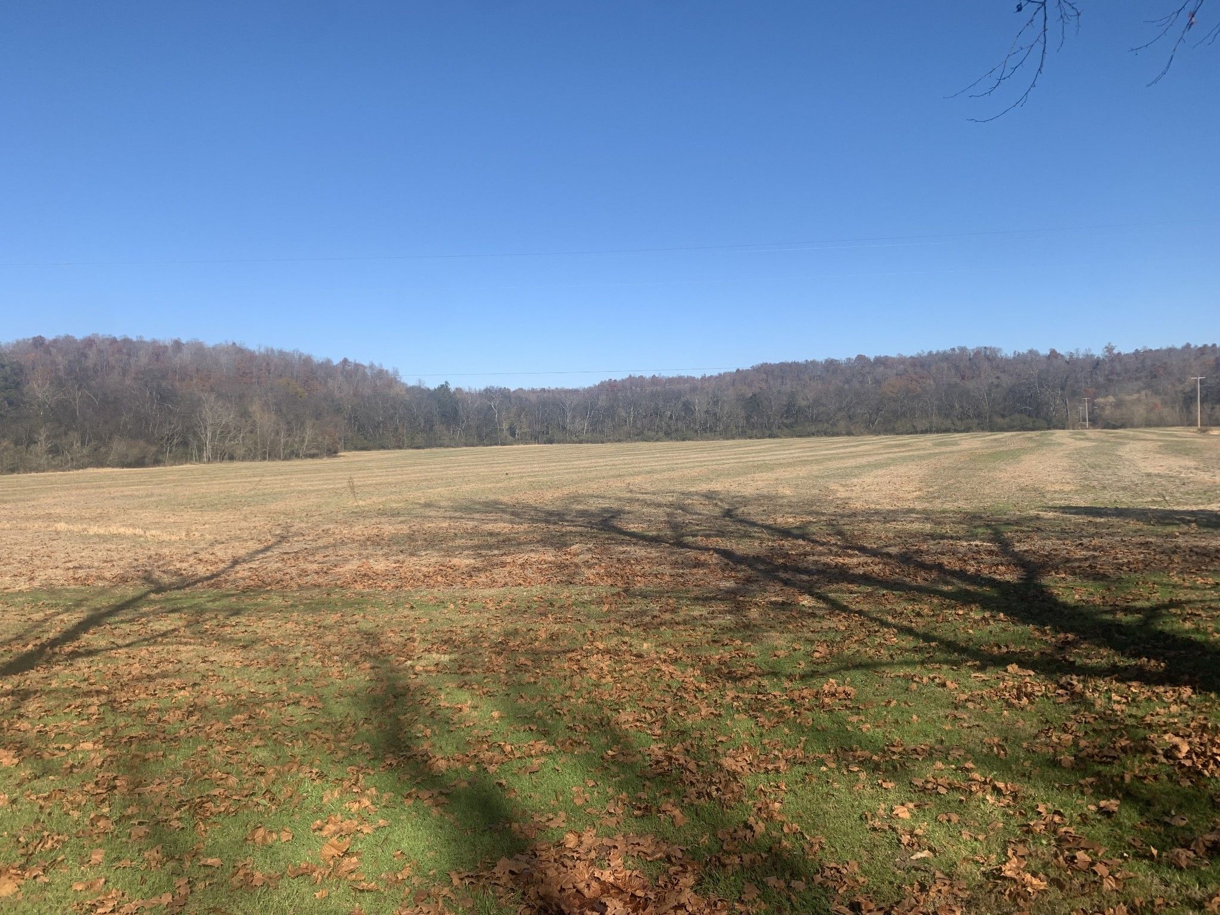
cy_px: 458
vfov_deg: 53.1
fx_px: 916
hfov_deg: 67.3
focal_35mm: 26
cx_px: 610
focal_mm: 4.25
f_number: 1.8
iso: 25
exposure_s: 1/2208
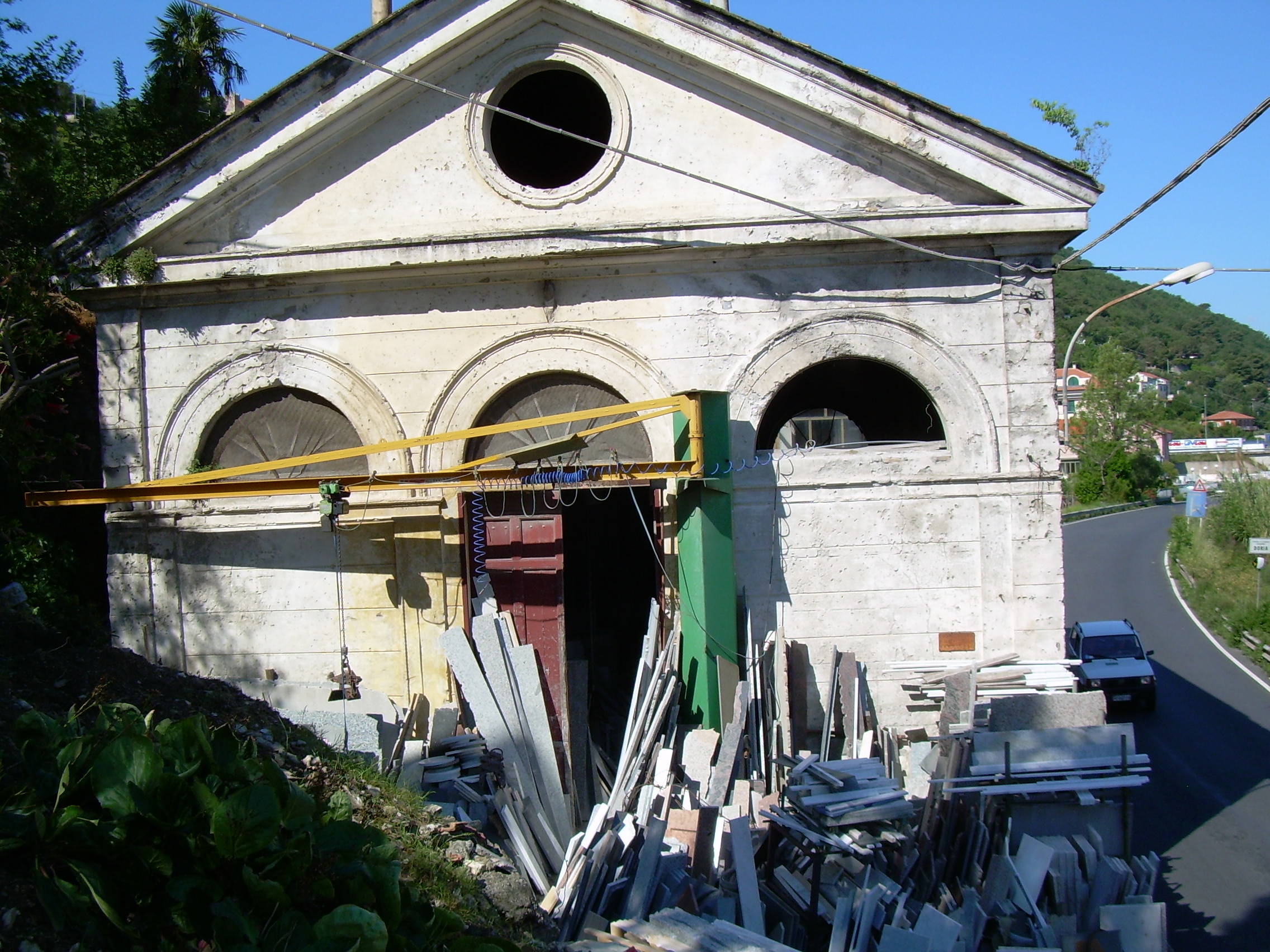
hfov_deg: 49.0
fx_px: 1394
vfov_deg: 37.7
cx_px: 635
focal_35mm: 38
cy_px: 476
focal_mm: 6.3
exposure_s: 1/458
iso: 50
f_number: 4.6
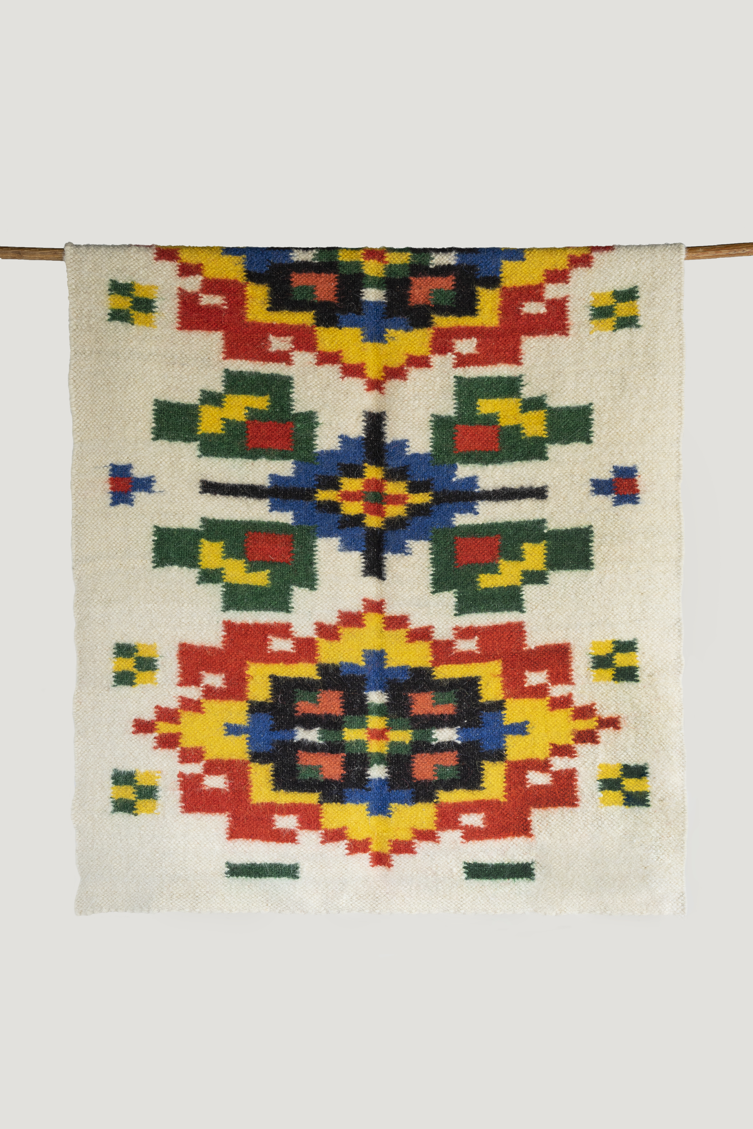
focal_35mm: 50
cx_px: 376
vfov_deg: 39.6
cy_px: 564
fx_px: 1567
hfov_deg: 27.0
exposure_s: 1/40
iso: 250
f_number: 5
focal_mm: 50
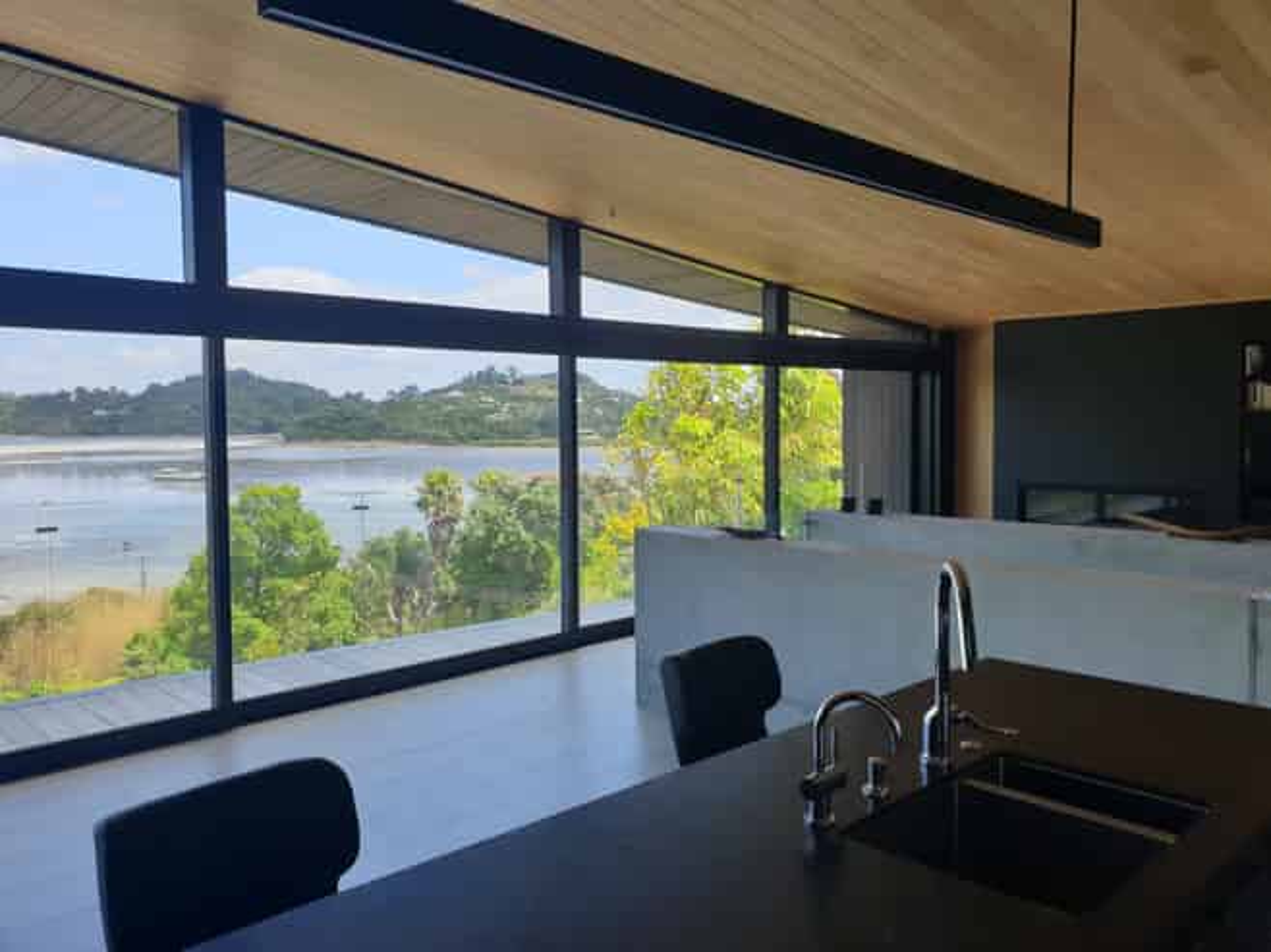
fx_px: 954
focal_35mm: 26
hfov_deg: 67.3
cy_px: 476
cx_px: 636
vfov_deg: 53.0
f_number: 2.4
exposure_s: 1/631
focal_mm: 4.3
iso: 50
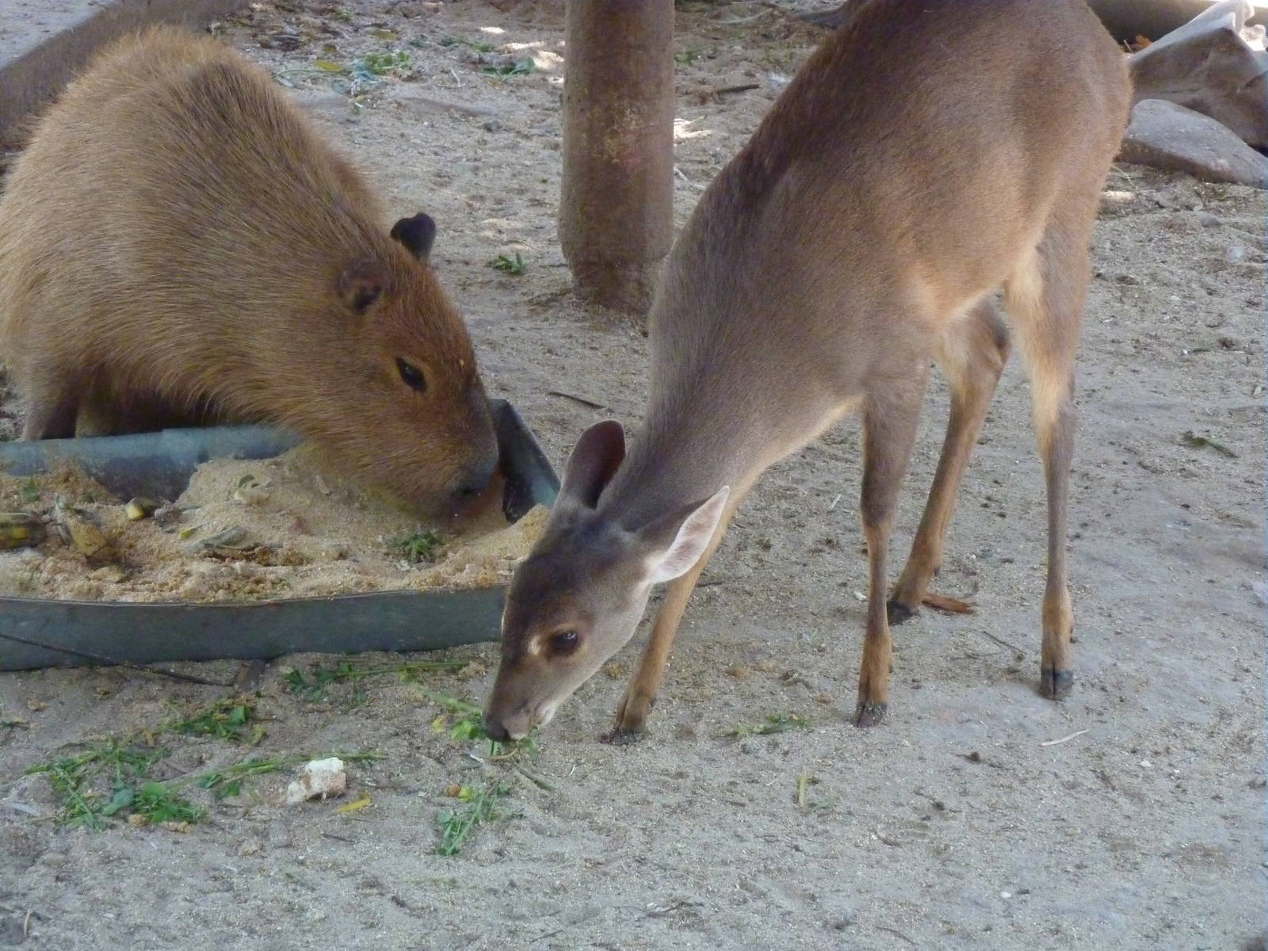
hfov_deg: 11.7
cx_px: 634
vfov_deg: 8.8
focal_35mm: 169
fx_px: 6191
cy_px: 476
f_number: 4.5
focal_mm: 27.8
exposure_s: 1/160
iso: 800
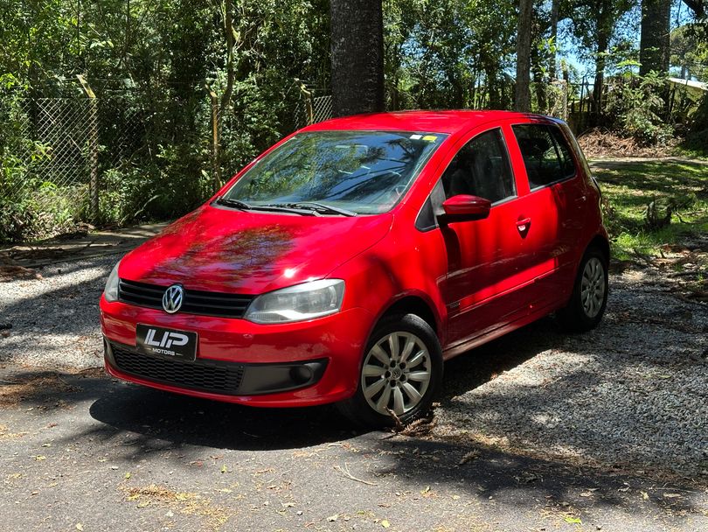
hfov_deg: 39.6
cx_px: 354
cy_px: 266
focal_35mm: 48
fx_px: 982
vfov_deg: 30.3
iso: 64
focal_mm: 6.86
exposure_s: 1/411
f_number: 1.78
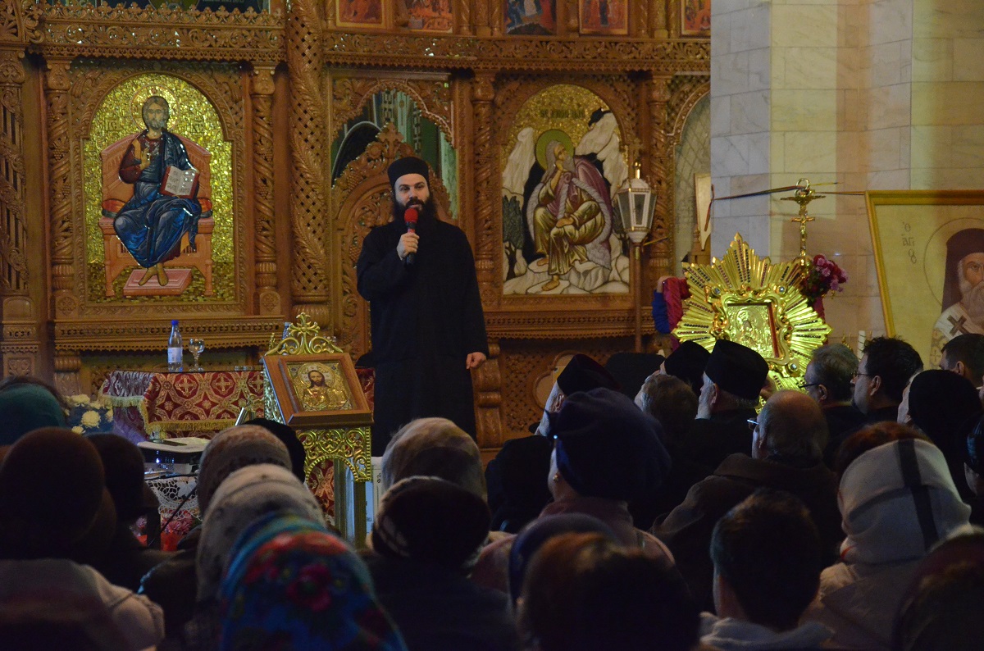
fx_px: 2863
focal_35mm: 105
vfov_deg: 13.0
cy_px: 326
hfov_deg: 19.5
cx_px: 492
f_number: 5.3
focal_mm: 70
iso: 5000
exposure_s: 1/30
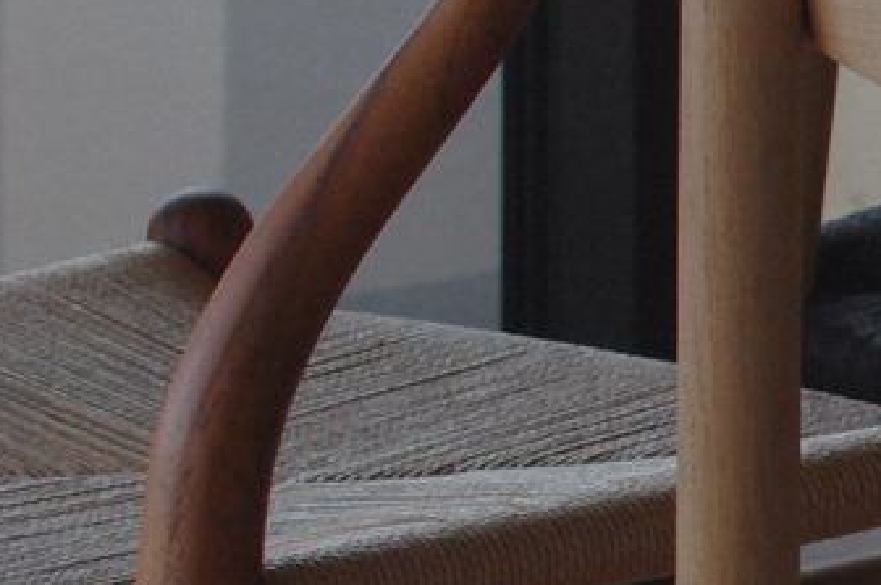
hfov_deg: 5.9
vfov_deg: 4.0
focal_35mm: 343
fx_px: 8382
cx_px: 1492
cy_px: 412
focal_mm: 30
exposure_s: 1/200
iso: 400
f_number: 4.5
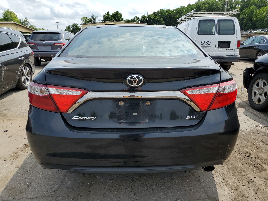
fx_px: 201
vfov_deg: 53.1
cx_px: 134
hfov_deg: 67.3
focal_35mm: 26
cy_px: 100
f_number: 1.5
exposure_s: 1/3333
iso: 50
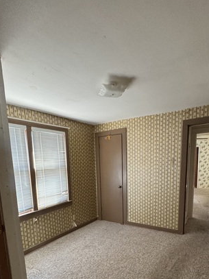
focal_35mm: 22
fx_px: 177
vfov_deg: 73.4
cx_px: 112
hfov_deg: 61.0
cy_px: 193
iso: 500
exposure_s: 1/60
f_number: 2.2
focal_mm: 2.22
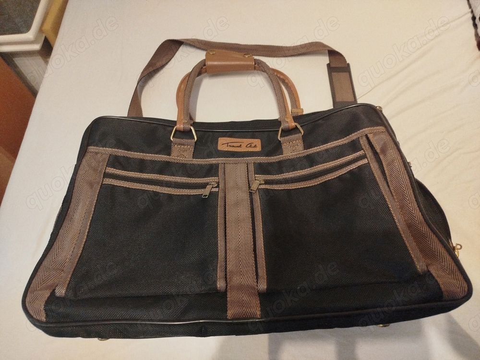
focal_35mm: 24
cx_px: 240
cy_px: 180
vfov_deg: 56.8
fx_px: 333
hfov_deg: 71.6
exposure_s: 1/25
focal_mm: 5.31
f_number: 1.7
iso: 320
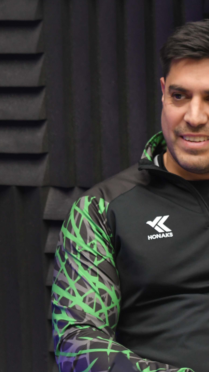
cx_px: 197
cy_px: 186
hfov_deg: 8.2
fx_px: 1448
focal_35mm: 147
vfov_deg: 14.6
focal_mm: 62
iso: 1600
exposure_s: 1/160
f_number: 5.6
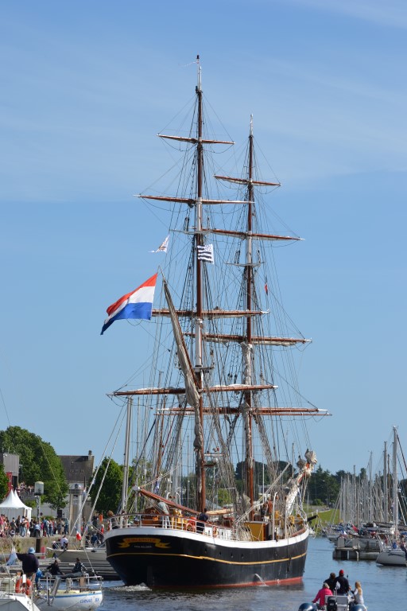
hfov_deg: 9.9
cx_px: 204
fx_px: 2340
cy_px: 306
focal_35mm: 138
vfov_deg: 14.9
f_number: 9
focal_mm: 92
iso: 100
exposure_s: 1/320
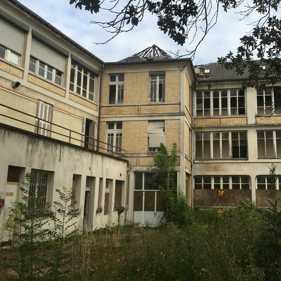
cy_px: 139
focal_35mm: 35
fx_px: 321
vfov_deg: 47.2
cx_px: 183
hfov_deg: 46.6
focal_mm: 4.15
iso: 25
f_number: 2.2
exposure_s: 1/420
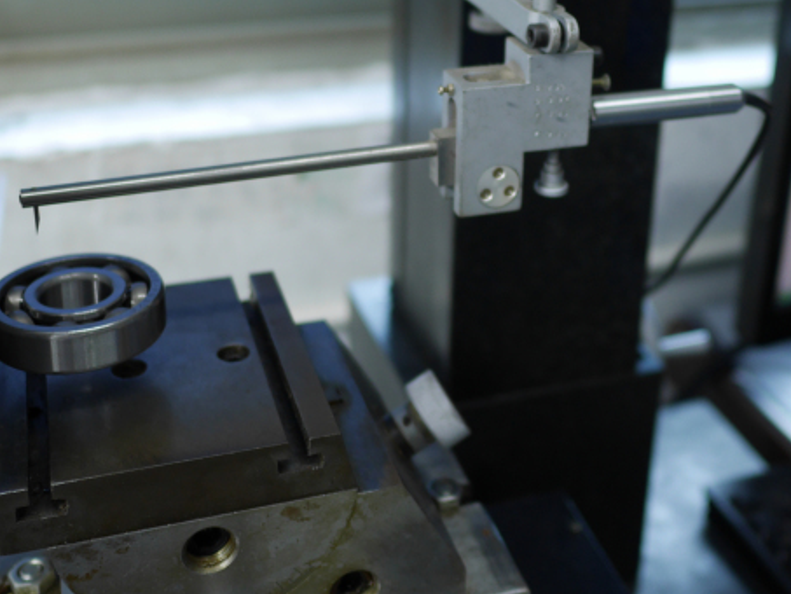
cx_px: 484
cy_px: 86
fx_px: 1211
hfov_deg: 36.0
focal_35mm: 53
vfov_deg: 26.8
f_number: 1.7
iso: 200
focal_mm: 15
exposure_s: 1/50
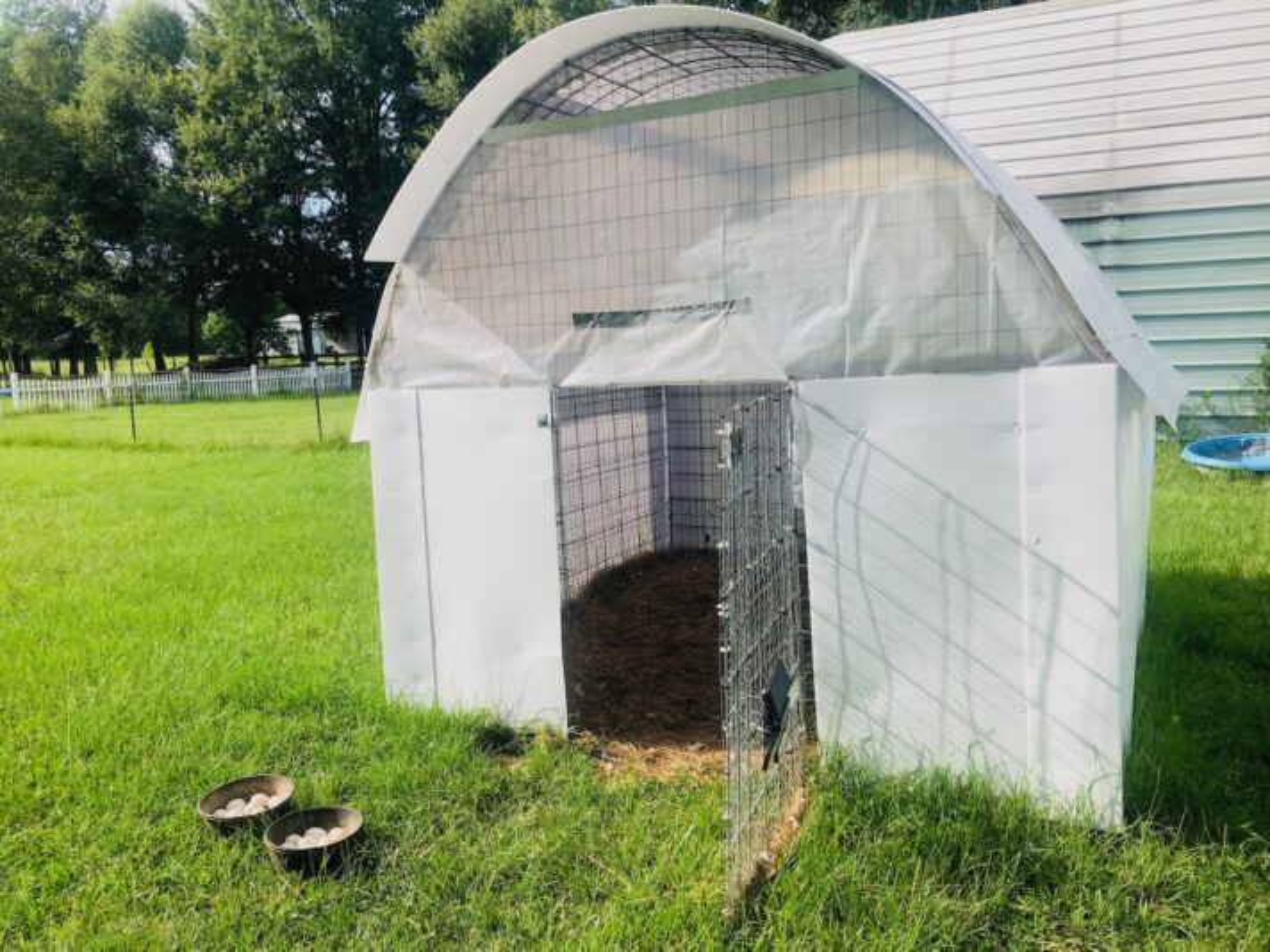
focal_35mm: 28
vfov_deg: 49.7
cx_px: 635
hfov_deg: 63.4
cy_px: 476
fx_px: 1027
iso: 20
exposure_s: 1/1333
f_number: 1.8
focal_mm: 4
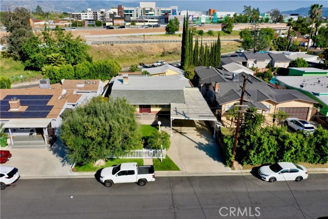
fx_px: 255
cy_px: 110
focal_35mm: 28
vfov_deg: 46.4
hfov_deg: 65.5
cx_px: 164
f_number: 6.3
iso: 100
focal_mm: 10.26
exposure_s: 1/640
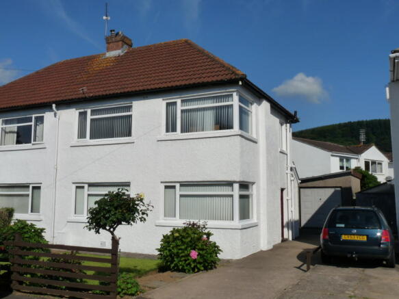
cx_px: 200
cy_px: 150
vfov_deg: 38.7
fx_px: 426
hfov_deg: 50.1
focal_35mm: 37
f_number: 8
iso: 160
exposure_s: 1/800
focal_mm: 6.5
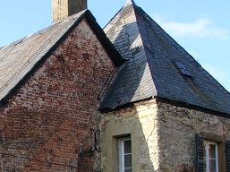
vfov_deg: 13.7
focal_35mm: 106
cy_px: 170
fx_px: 703
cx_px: -9
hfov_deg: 18.0
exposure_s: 1/292
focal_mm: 7.13
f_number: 4
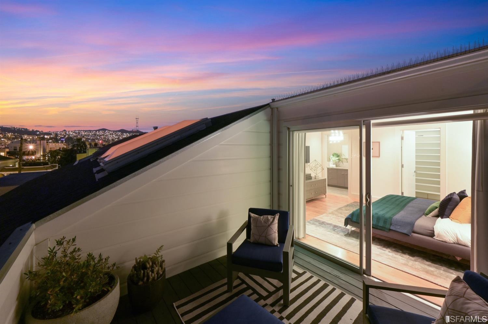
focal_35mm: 14
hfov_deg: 104.3
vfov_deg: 81.1
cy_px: 162
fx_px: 190
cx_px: 244
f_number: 11
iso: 640
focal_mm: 14
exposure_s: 1.6
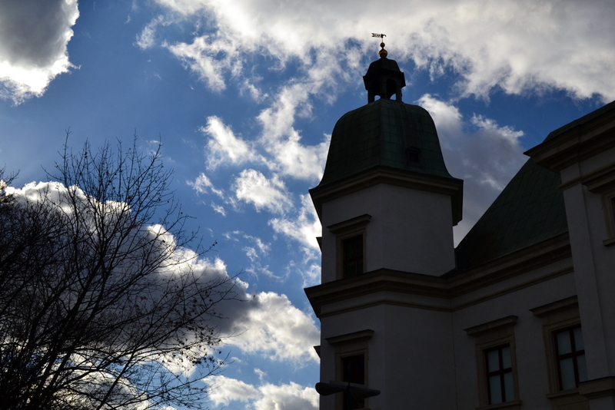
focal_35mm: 44
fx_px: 743
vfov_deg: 30.9
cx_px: 308
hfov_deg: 44.9
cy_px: 205
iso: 400
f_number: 11
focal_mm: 29
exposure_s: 1/500
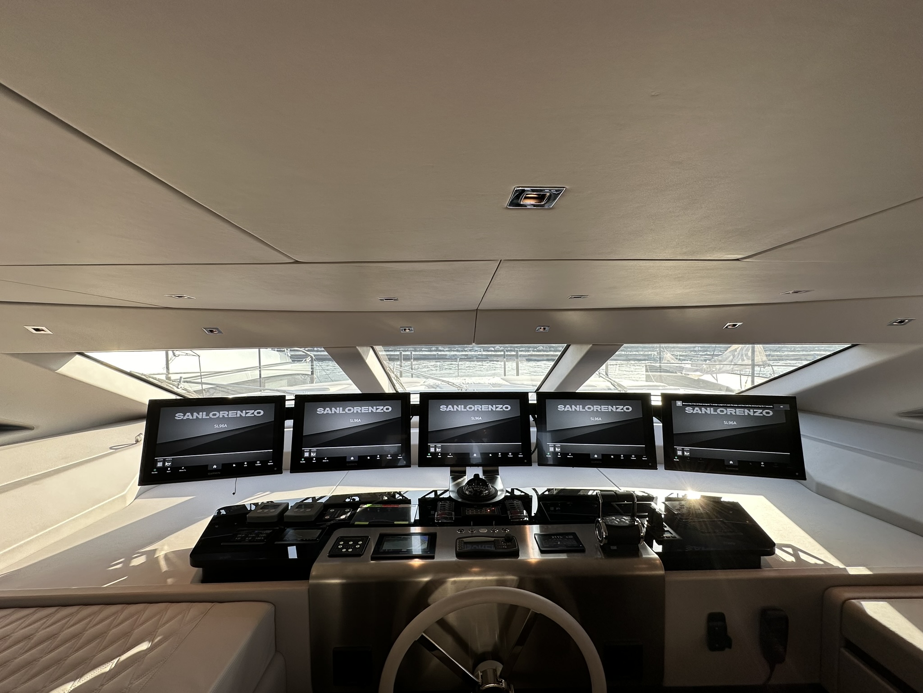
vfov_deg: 85.7
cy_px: 346
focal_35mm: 14
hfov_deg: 102.1
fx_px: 373
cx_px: 462
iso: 40
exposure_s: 1/259
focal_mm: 2.22
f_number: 2.2
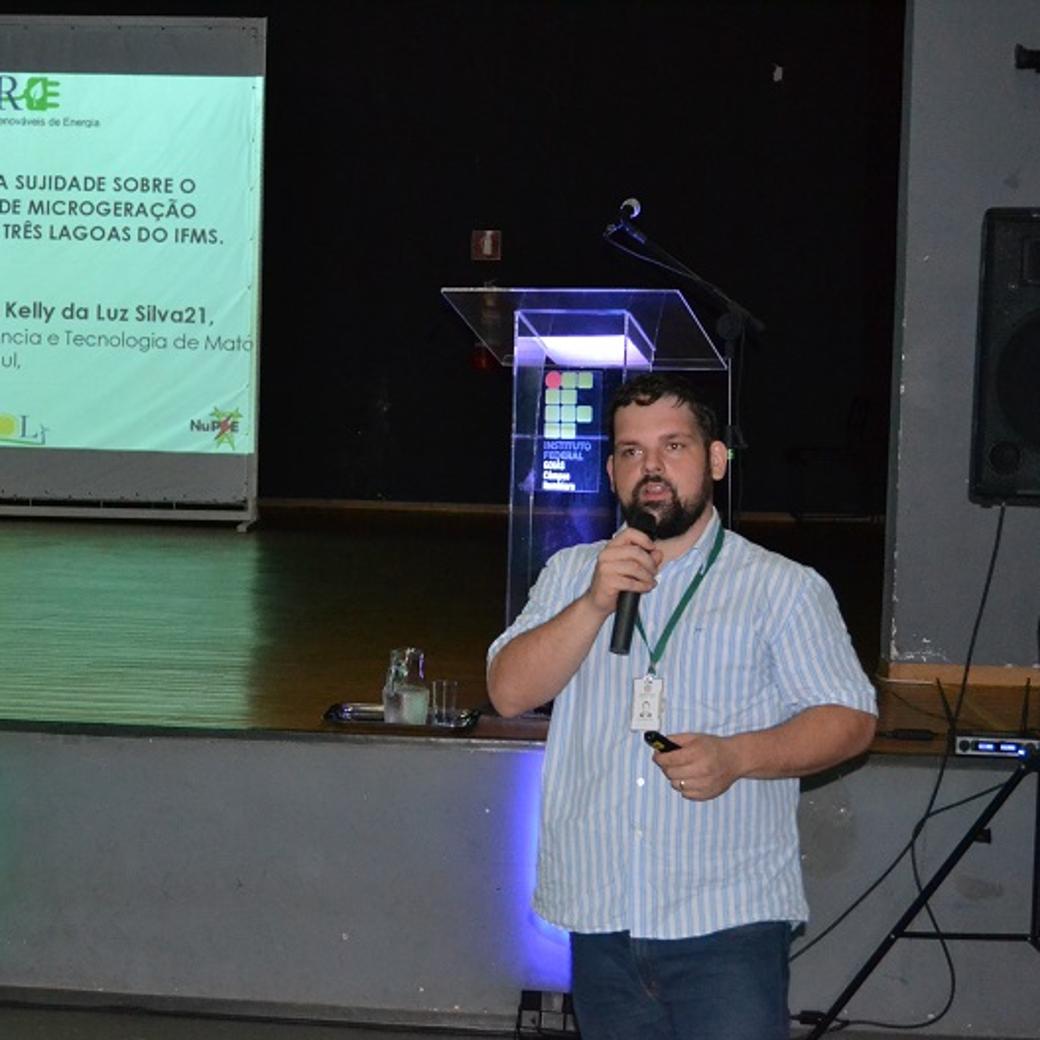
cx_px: 329
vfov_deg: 25.5
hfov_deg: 25.3
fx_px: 2299
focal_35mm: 68
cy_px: 523
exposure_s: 1/60
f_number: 5
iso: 3200
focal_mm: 35
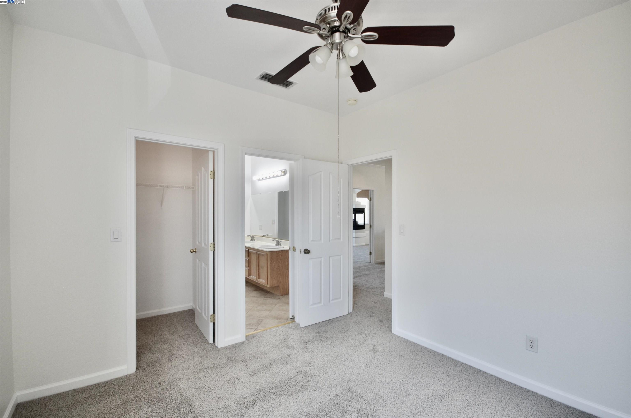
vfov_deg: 77.1
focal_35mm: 15
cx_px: 316
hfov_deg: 100.5
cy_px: 209
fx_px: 262
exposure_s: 1/125
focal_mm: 10
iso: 400
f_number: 5.6
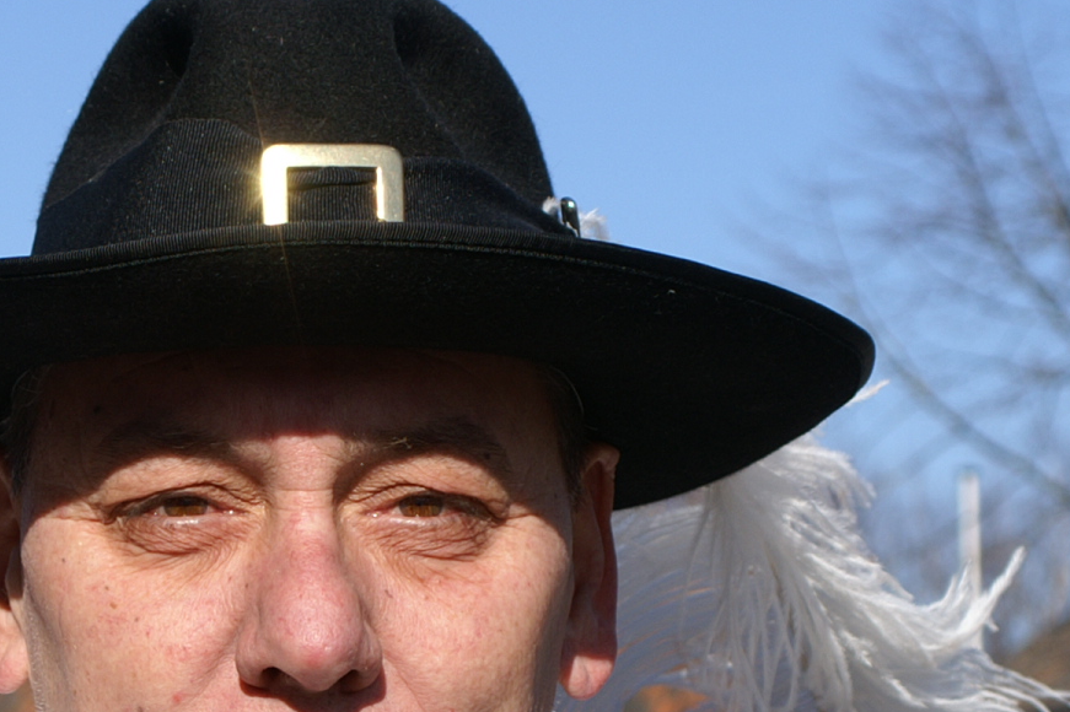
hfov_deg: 10.6
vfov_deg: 7.1
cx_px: 270
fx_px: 5764
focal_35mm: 194
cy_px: 576
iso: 100
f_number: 8
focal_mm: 50
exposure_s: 1/400
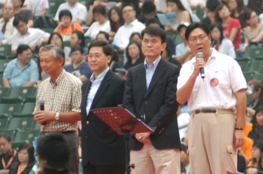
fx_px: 2188
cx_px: 132
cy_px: 87
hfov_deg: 6.9
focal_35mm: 300
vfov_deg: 4.6
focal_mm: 200
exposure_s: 1/50
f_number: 3.8
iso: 200
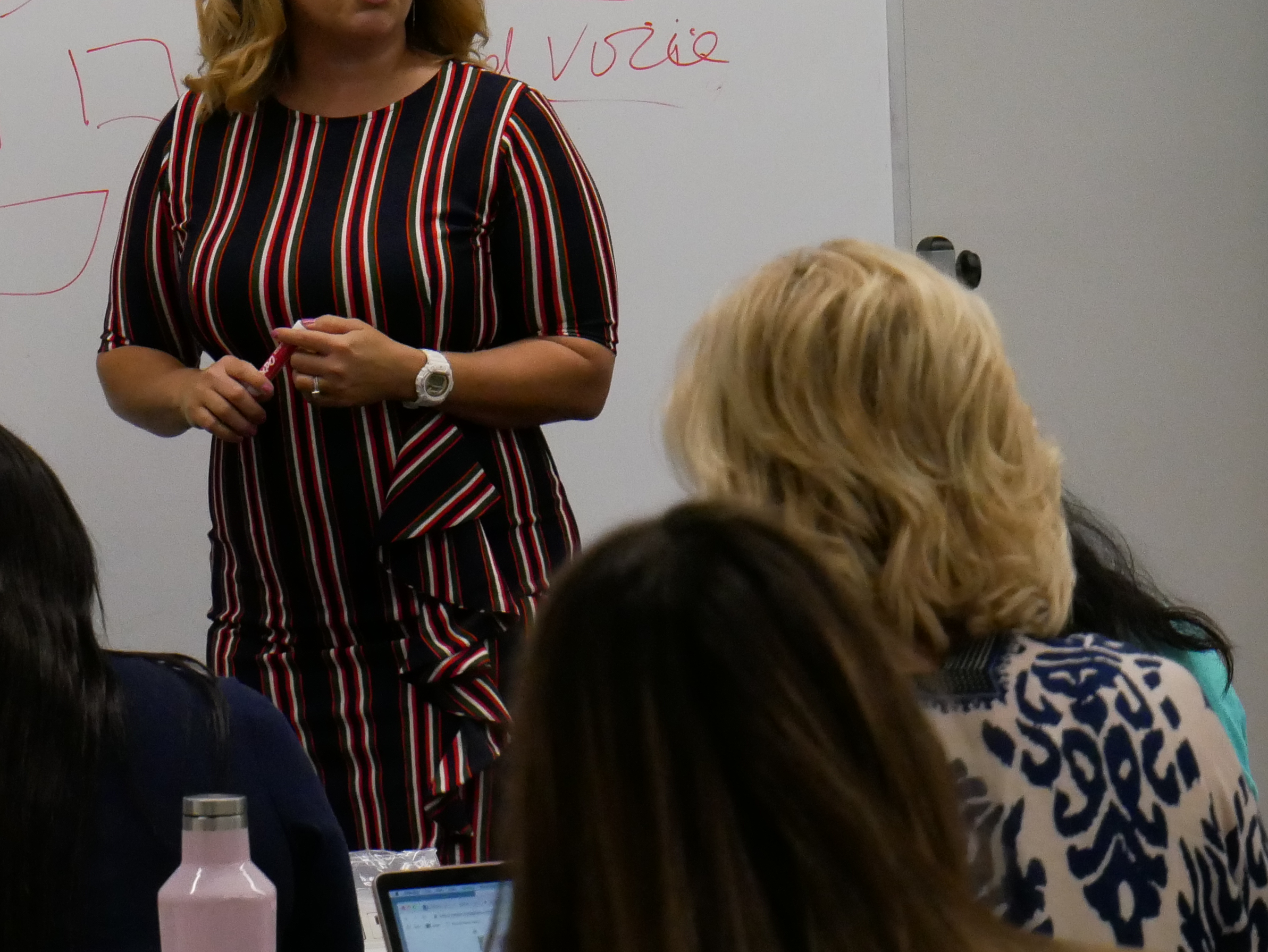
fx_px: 8465
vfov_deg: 6.4
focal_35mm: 231
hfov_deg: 8.6
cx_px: 500
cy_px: 182
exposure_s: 1/125
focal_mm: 60
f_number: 5.6
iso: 3200
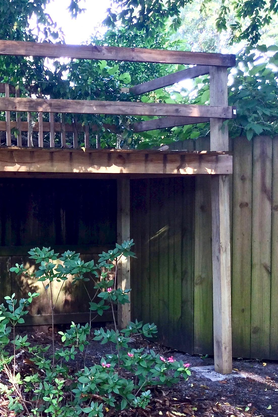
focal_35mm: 52
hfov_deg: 24.1
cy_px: 213
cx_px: -36
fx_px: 603
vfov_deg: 38.2
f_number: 2.4
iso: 32
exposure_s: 1/30
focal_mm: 3.3
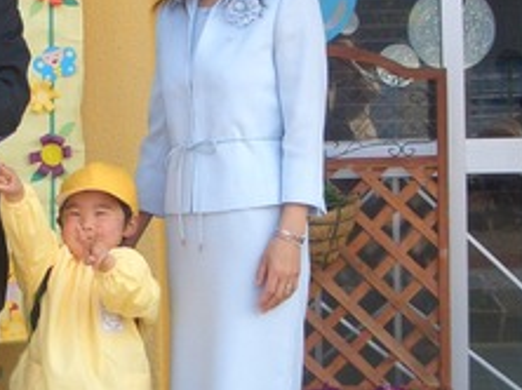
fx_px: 1521
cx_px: 80
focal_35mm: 101
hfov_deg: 19.2
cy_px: 174
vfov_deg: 14.6
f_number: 2.6
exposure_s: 1/800
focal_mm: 5.8
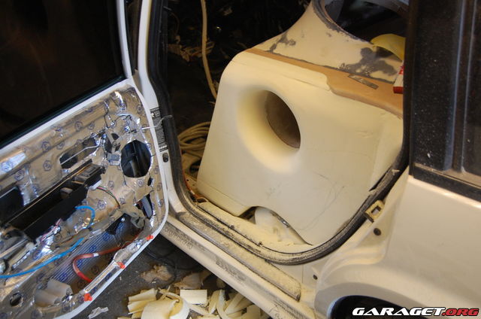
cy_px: 160
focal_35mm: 36
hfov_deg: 53.2
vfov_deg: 36.7
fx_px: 480
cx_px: 240
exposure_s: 1/25
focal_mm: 24
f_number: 4
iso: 800
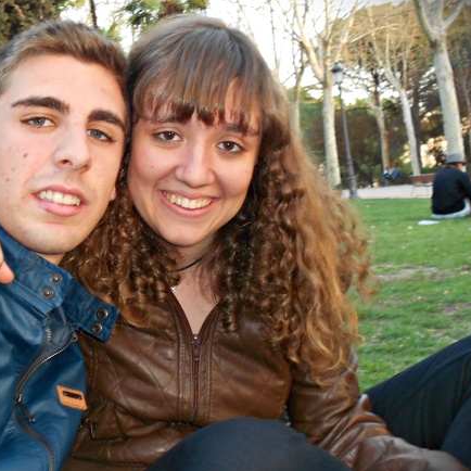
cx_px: 132
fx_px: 862
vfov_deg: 30.6
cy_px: 242
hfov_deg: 30.2
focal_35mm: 56
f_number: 4.2
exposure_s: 1/30
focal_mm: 7.7
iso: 200
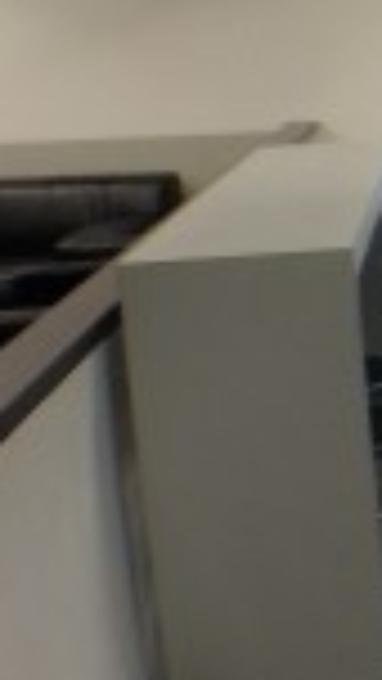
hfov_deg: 8.3
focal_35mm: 134
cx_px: 939
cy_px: 173
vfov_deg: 15.9
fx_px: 2412
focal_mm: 4.12
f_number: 2.2
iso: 125
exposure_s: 1/30
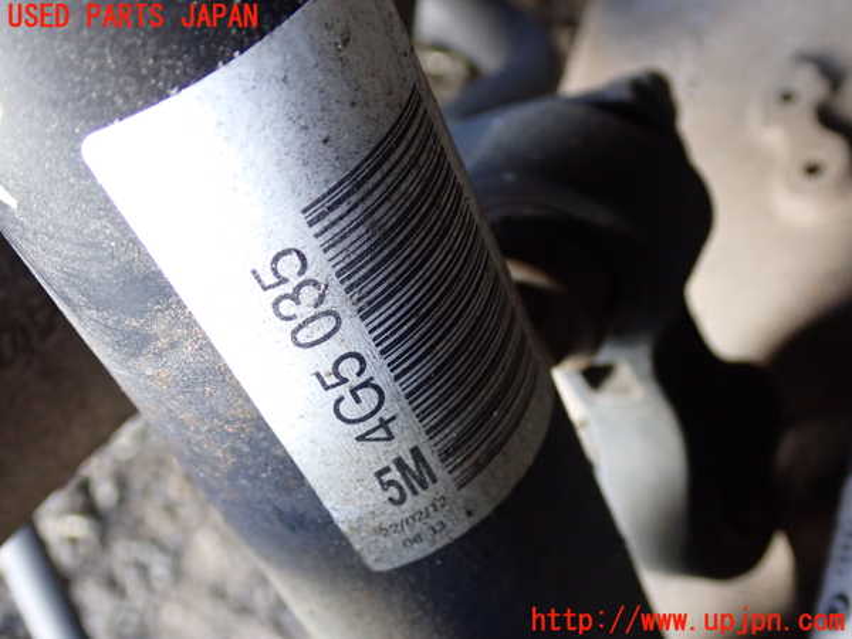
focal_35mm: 44
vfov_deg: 32.9
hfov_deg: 42.9
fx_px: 1083
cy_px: 320
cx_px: 426
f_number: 2.9
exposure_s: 1/40
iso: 640
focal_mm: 7.84
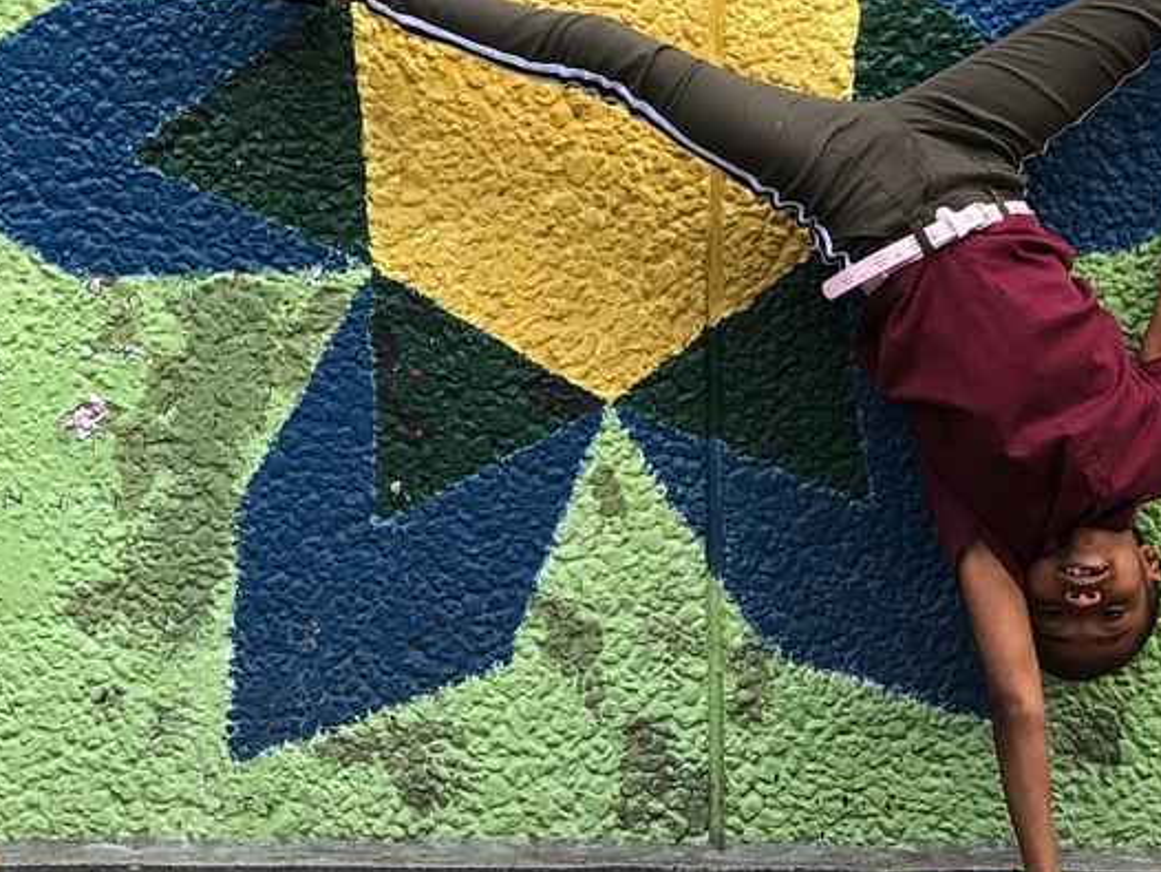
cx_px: 381
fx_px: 3154
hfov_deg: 20.8
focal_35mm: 94
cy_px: 277
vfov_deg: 15.7
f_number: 1.8
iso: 20
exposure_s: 1/316
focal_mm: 3.99
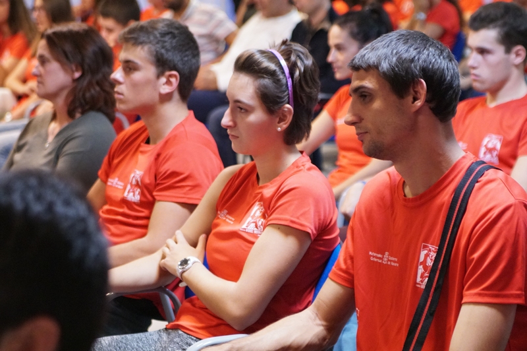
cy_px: 176
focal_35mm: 96
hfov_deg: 21.3
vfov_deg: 14.2
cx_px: 264
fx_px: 1404
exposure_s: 1/160
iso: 6400
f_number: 2.8
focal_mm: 64
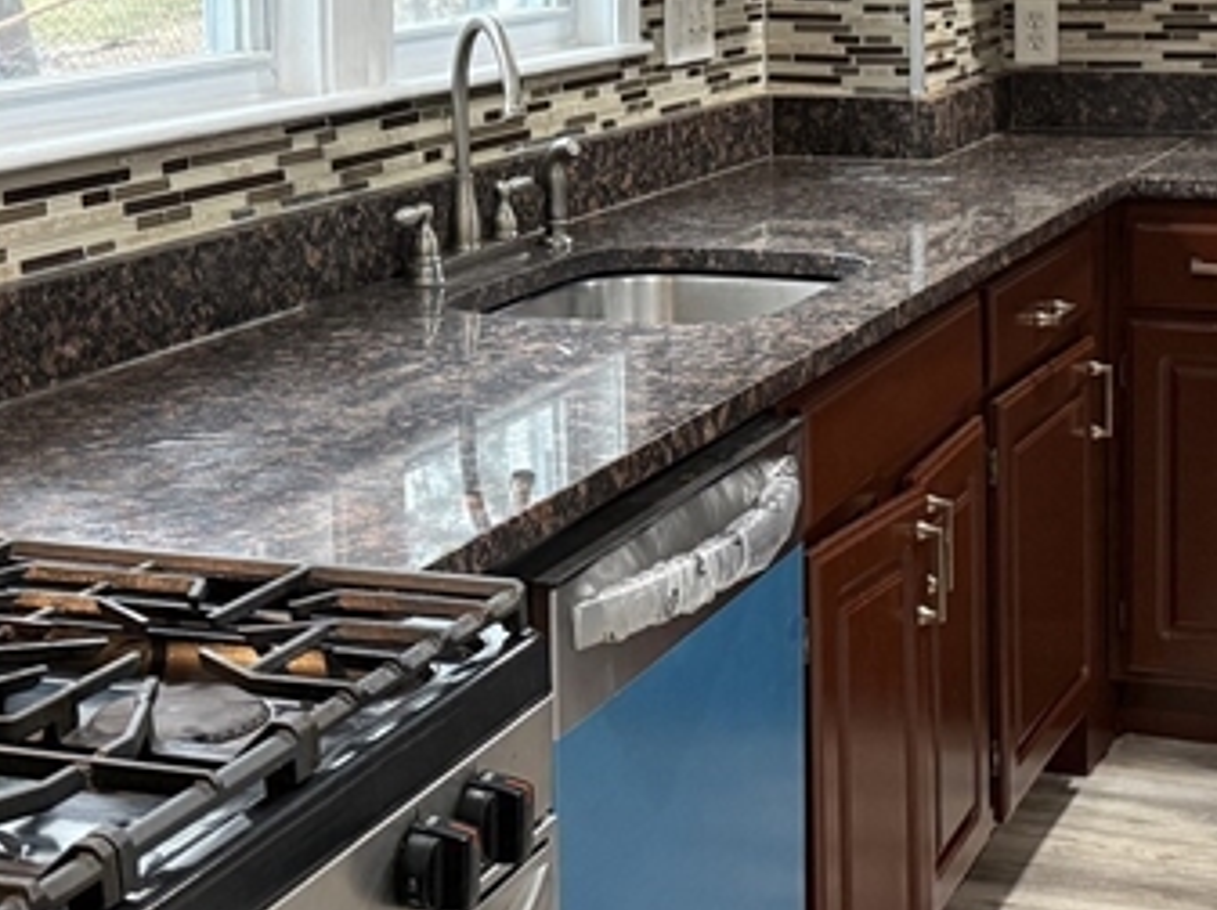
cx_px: 849
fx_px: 2564
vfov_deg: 19.8
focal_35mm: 73
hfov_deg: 26.5
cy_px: 130
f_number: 1.78
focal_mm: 6.76
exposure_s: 1/60
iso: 320
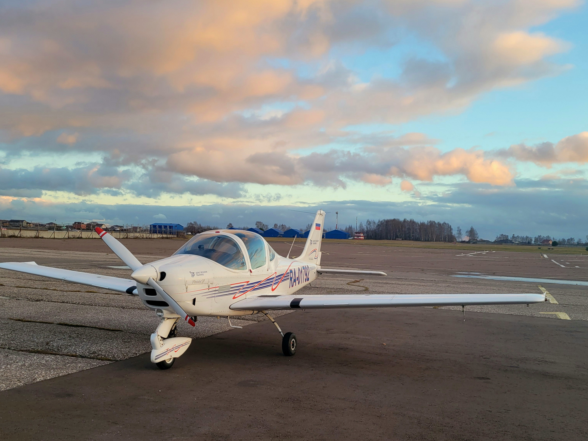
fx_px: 459
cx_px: 284
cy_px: 223
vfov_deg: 51.4
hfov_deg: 65.3
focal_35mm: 27
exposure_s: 1/185
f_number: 1.8
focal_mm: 5.4
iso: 40
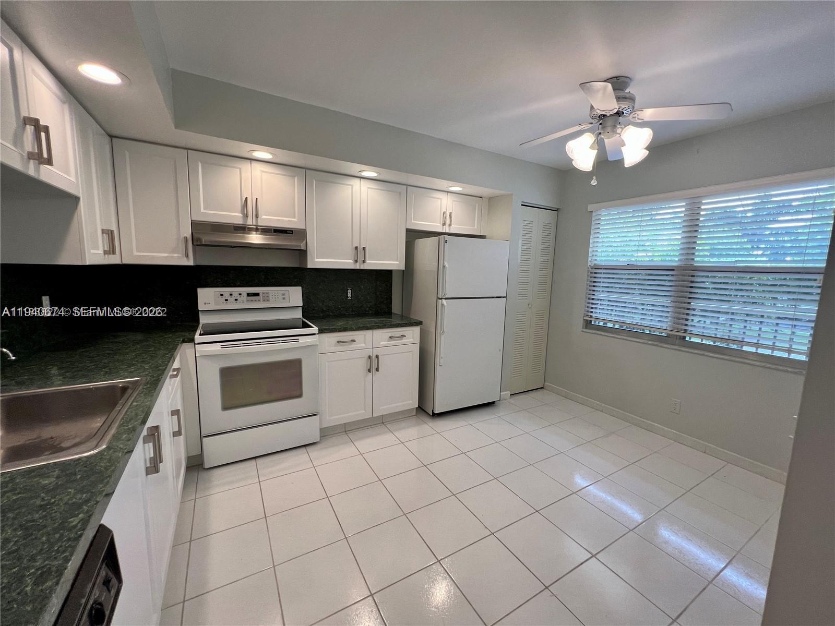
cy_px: 313
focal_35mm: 13
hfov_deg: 106.2
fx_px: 314
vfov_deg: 89.9
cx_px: 418
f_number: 1.8
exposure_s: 1/120
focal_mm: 1.57
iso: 80
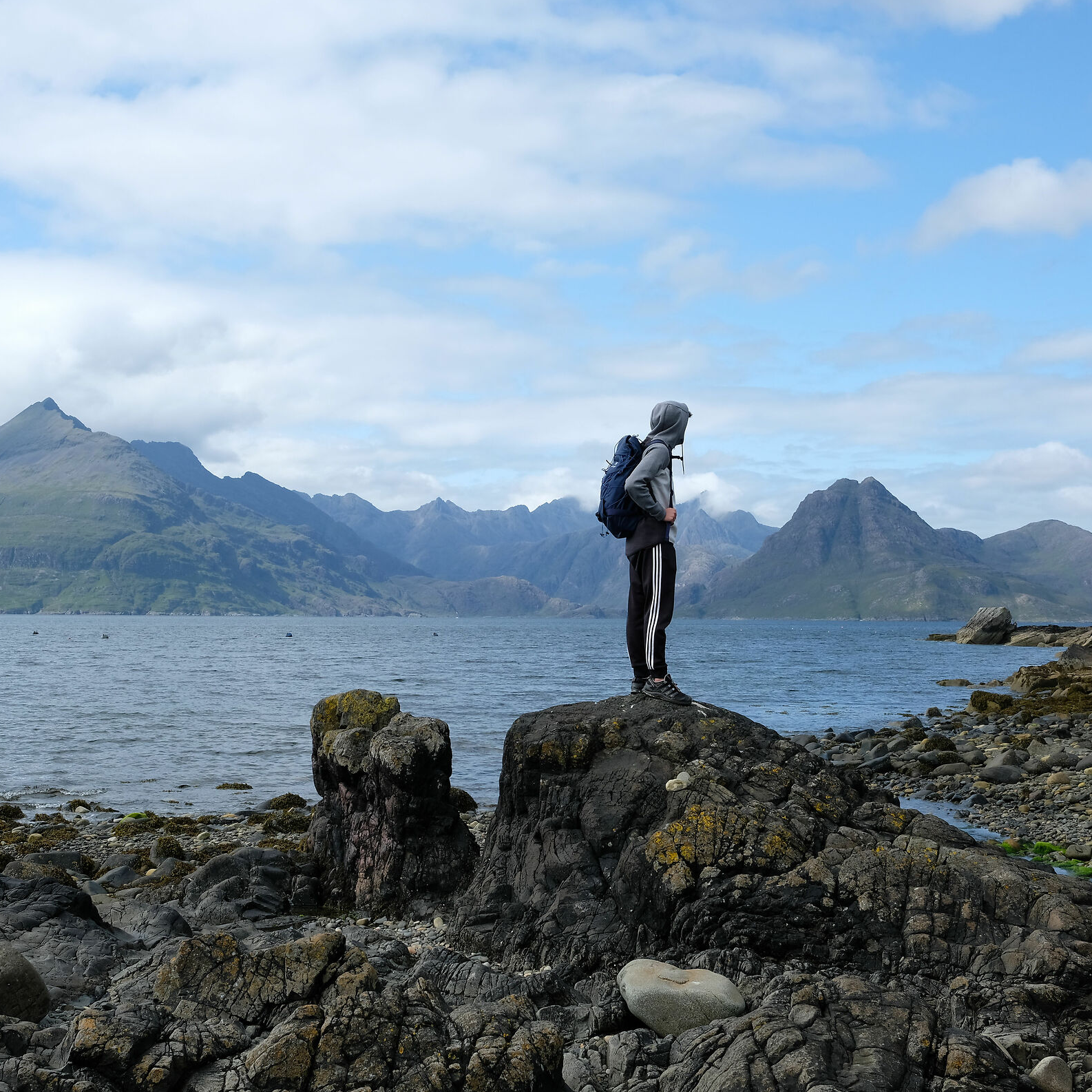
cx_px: 447
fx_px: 1606
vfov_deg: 37.6
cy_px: 543
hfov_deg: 37.4
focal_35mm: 45
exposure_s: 1/250
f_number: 9
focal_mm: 23
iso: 200
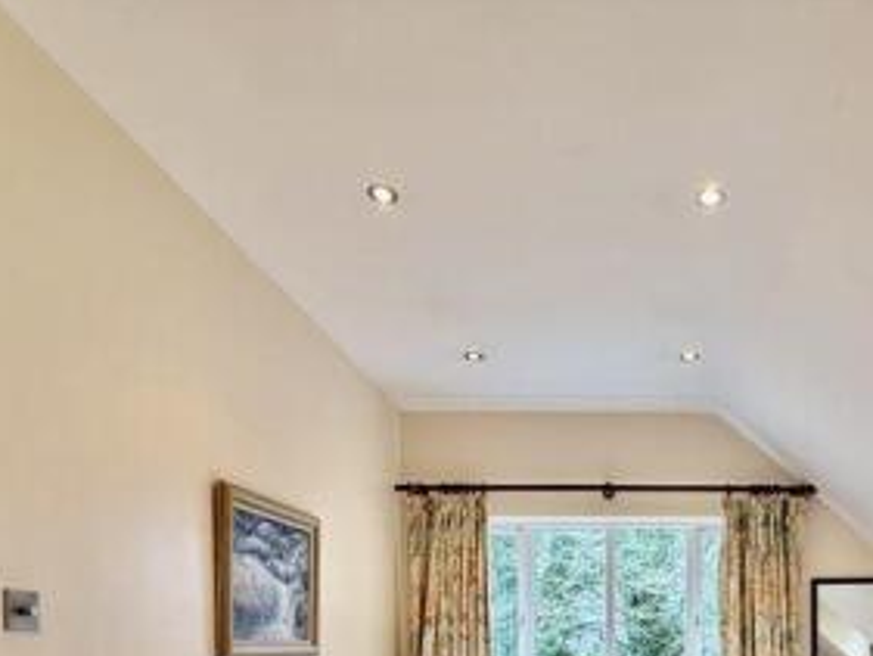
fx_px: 732
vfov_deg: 41.3
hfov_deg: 58.8
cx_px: 642
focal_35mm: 29
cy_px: 673
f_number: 2.2
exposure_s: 1/100
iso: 200
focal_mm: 2.22
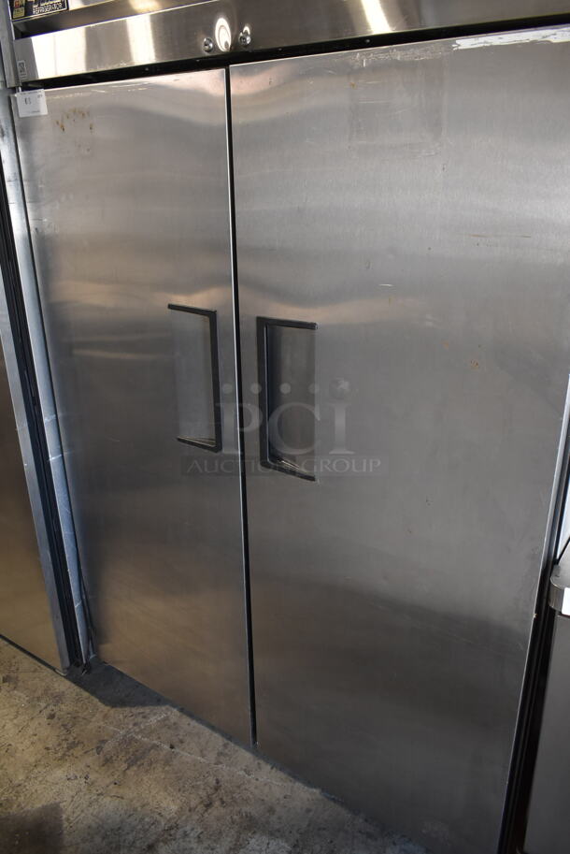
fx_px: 640
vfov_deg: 67.3
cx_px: 285
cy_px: 427
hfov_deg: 48.0
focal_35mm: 27
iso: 800
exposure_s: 1/30
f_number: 3.5
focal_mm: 18
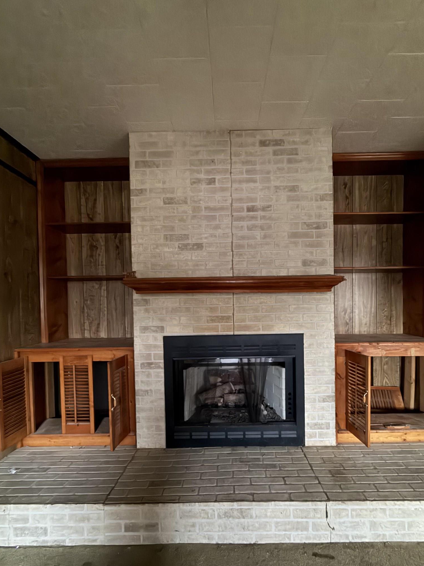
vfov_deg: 94.2
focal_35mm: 16
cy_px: 309
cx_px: 226
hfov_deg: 78.0
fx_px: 261
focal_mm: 2.22
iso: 1000
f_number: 2.2
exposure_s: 1/4
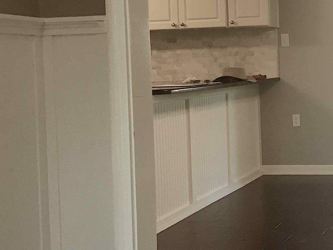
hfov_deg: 26.5
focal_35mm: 68
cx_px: 359
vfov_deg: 21.5
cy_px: 76
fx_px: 654
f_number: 2.2
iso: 50
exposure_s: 1/30
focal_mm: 4.15
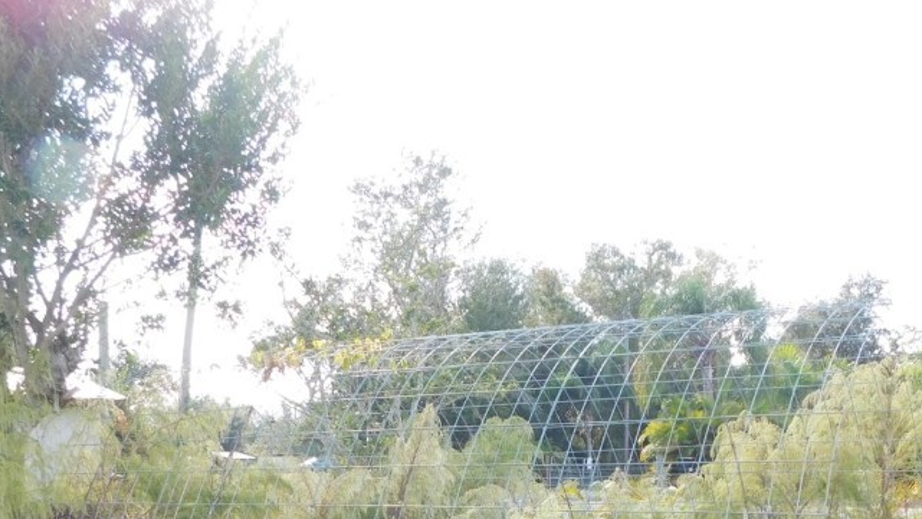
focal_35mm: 40
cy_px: 542
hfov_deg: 50.3
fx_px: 978
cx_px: 537
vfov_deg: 27.7
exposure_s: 1/250
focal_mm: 4
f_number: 3
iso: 125
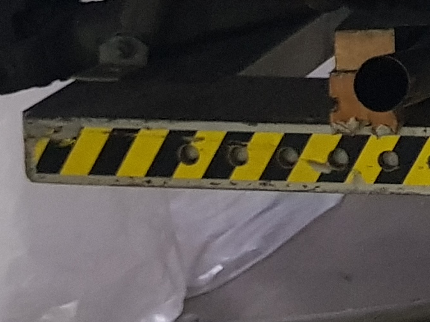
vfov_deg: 9.0
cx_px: 939
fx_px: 1938
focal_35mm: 156
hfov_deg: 11.1
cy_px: -325
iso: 250
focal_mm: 4.2
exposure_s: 1/25
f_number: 1.7
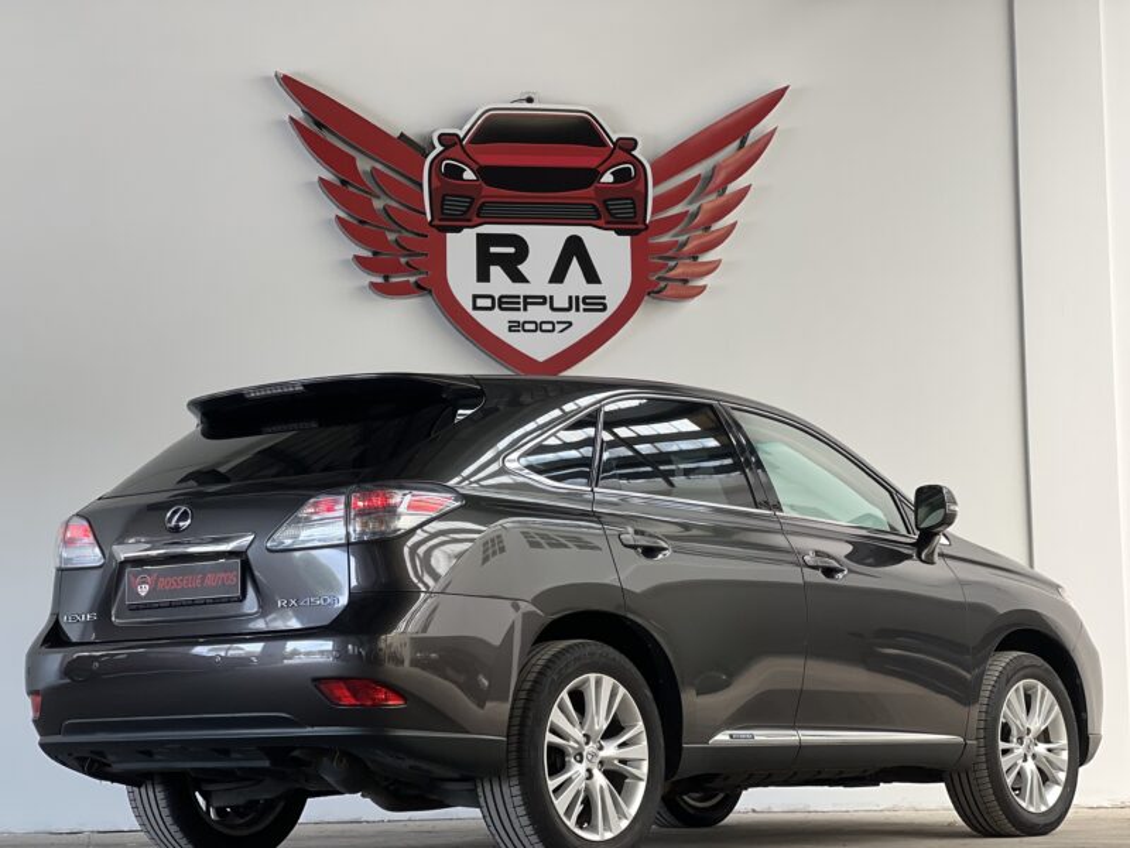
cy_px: 424
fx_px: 2514
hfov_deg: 25.3
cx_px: 565
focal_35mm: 77
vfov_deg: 19.1
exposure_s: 1/121
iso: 125
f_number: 2.8
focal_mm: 9
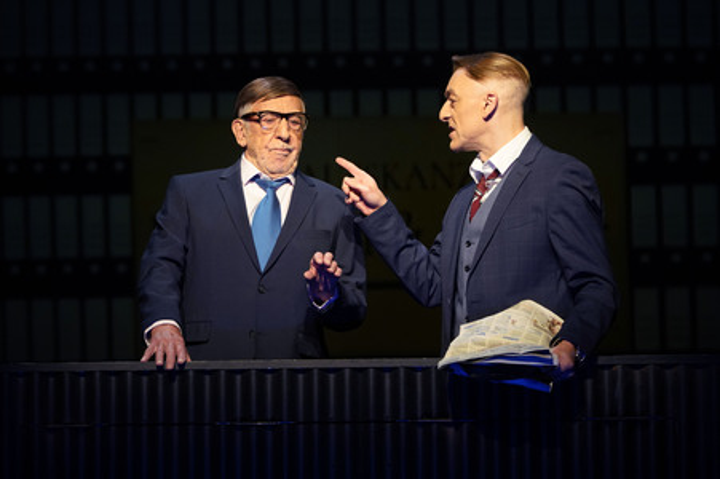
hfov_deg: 11.2
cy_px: 240
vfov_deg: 7.5
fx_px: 3677
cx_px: 360
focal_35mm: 184
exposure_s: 1/250
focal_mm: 184
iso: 2000
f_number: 5.6
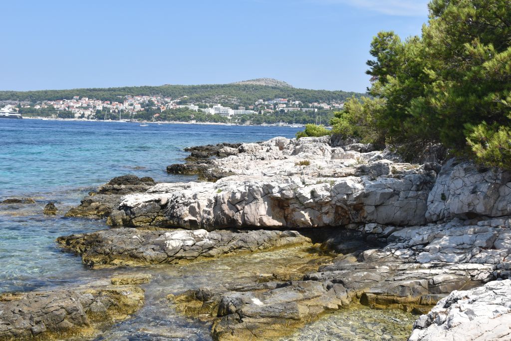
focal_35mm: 39
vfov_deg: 34.2
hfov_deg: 49.5
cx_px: 256
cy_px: 170
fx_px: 554
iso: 200
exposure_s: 1/320
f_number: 9
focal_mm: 26
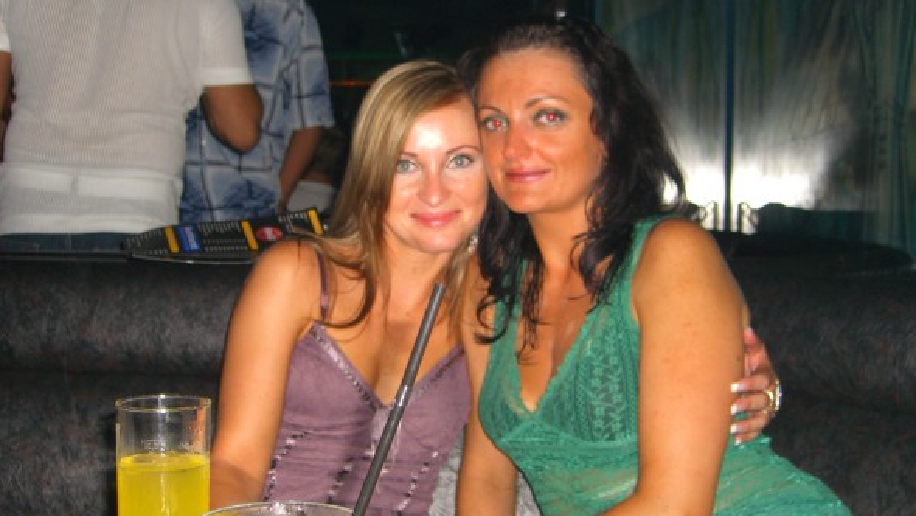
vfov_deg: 23.5
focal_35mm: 51
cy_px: 233
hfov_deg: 40.6
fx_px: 1239
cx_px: 452
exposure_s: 1/60
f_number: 3.1
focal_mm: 9.5
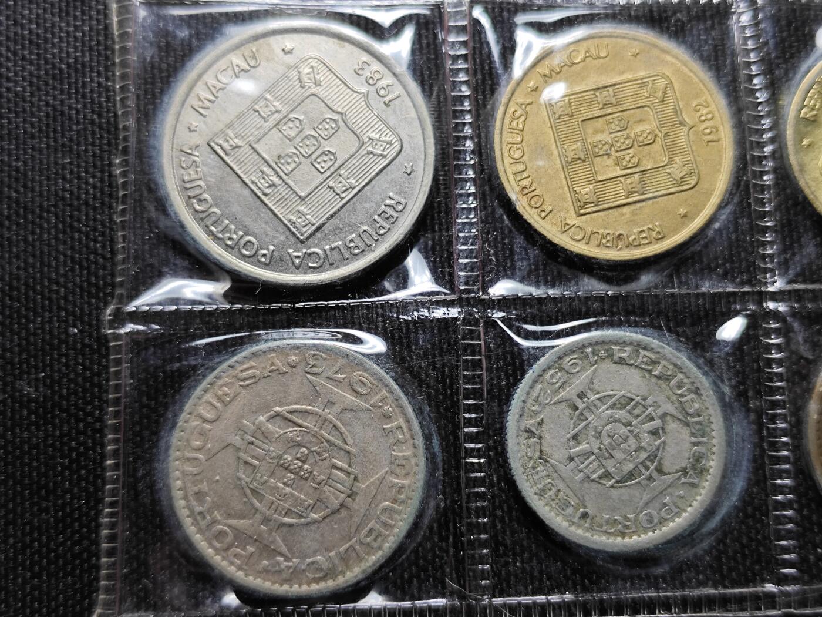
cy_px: 308
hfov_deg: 38.9
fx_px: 1164
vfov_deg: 29.7
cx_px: 411
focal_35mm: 49
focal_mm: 5.84
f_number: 1.6
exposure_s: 1/98.3
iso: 125
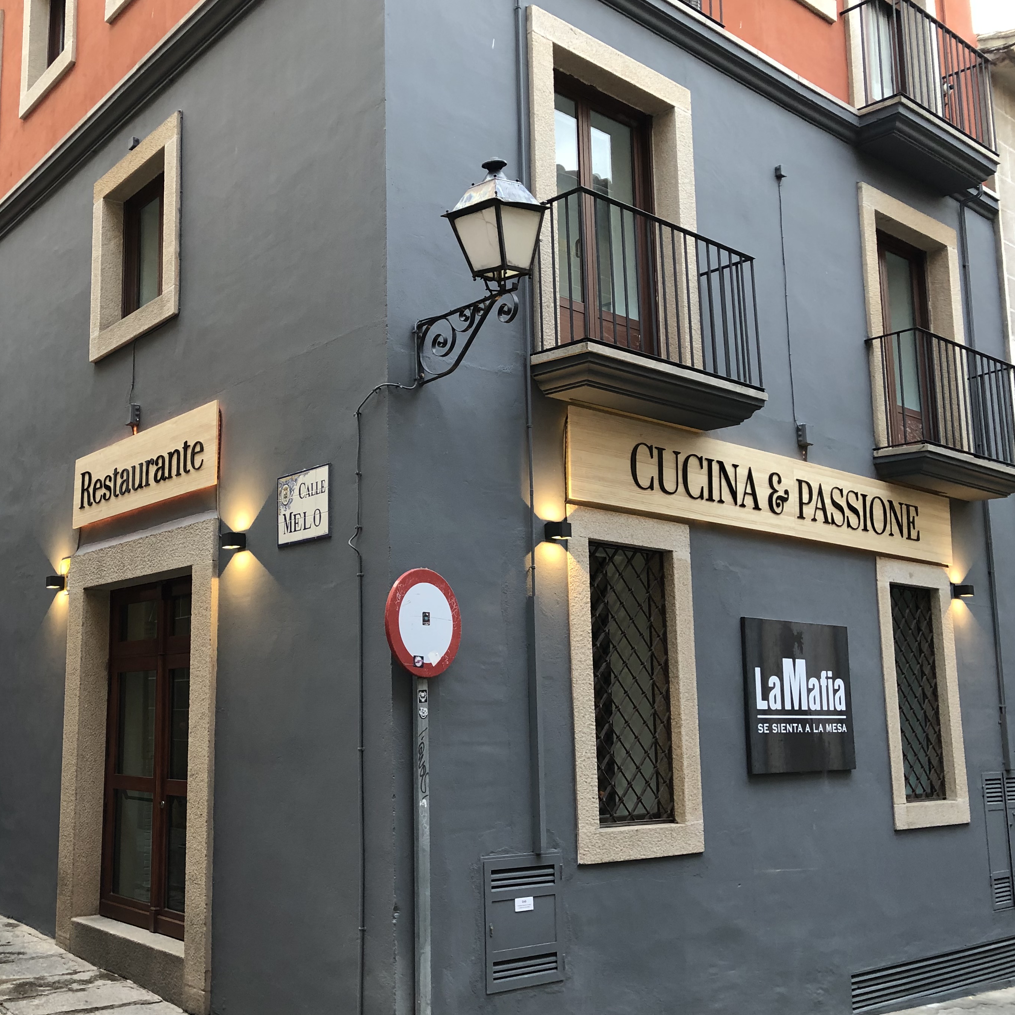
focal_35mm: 37
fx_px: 1227
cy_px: 530
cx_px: 330
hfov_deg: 44.2
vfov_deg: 44.9
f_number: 1.8
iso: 40
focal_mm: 3.99
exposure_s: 1/20
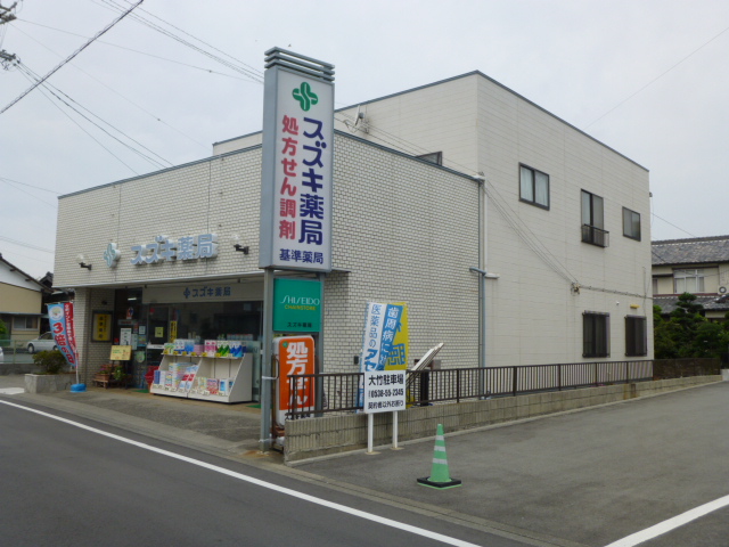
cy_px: 274
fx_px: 653
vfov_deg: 45.4
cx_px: 364
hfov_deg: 58.4
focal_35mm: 31
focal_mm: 5.6
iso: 100
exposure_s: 1/1300
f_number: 3.4
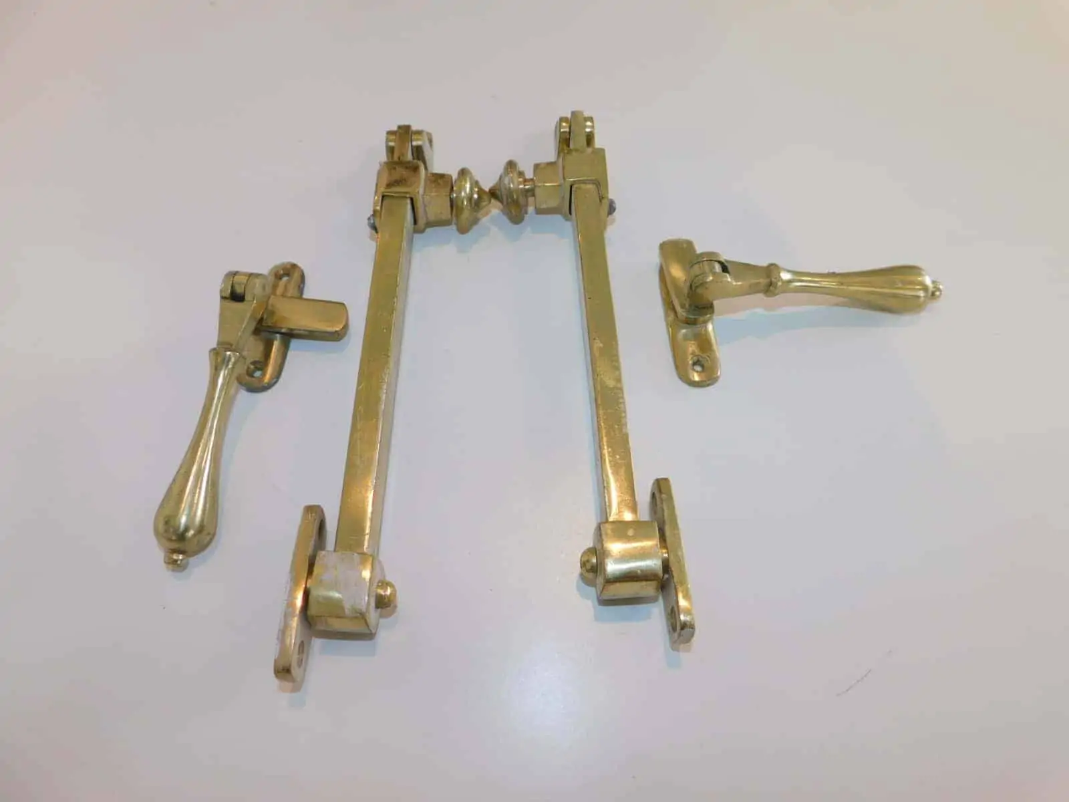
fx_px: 710
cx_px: 534
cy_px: 401
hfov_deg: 73.9
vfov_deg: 58.9
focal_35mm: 23
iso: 125
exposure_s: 1/40
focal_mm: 4
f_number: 3
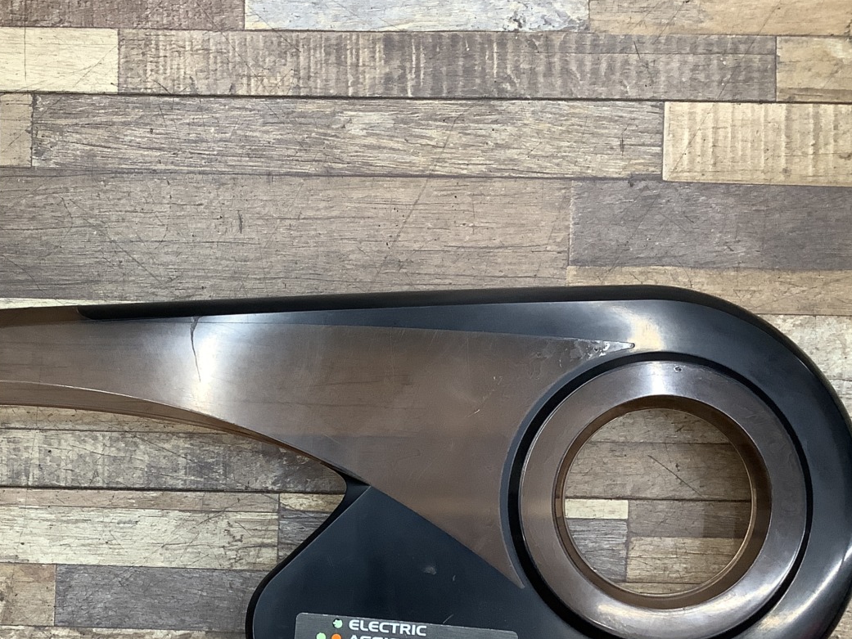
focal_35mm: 49
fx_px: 1206
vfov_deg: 29.1
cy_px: 497
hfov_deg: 38.0
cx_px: 222
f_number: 2.4
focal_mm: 3.3
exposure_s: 1/60
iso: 160
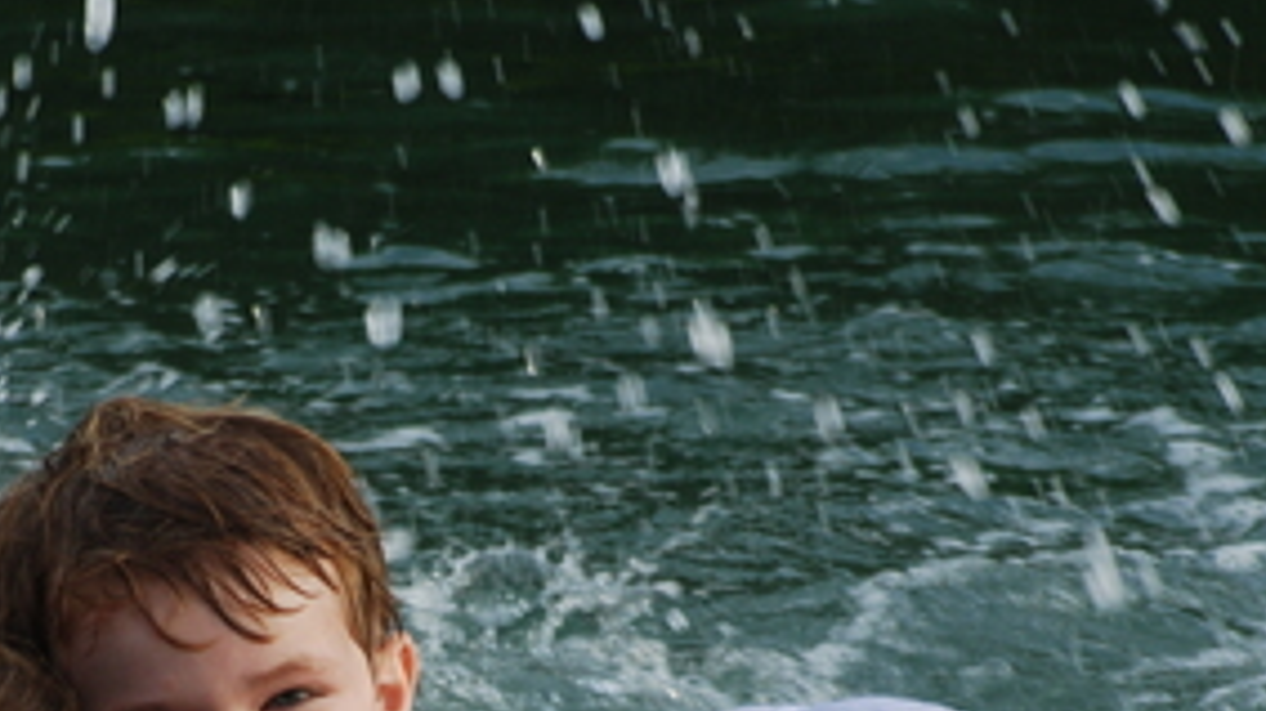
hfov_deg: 5.8
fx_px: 12524
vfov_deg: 3.2
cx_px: 215
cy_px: 809
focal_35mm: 373
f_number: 9
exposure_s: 1/125
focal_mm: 105
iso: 200
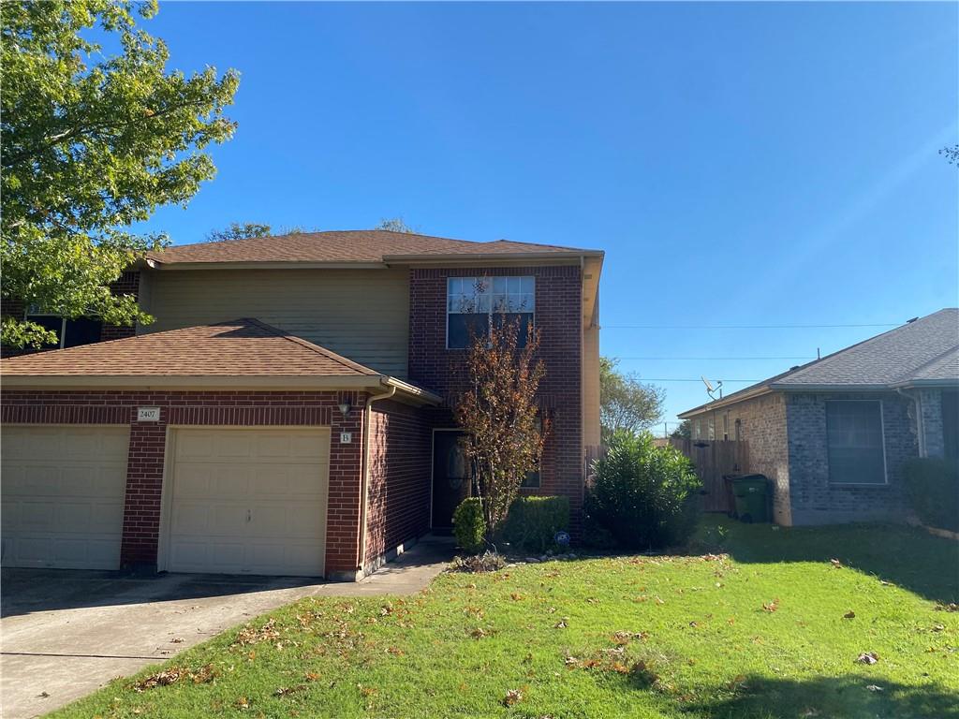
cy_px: 360
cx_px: 480
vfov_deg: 53.1
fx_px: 720
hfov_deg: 67.3
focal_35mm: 26
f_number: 1.8
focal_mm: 4.25
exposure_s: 1/2141
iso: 32
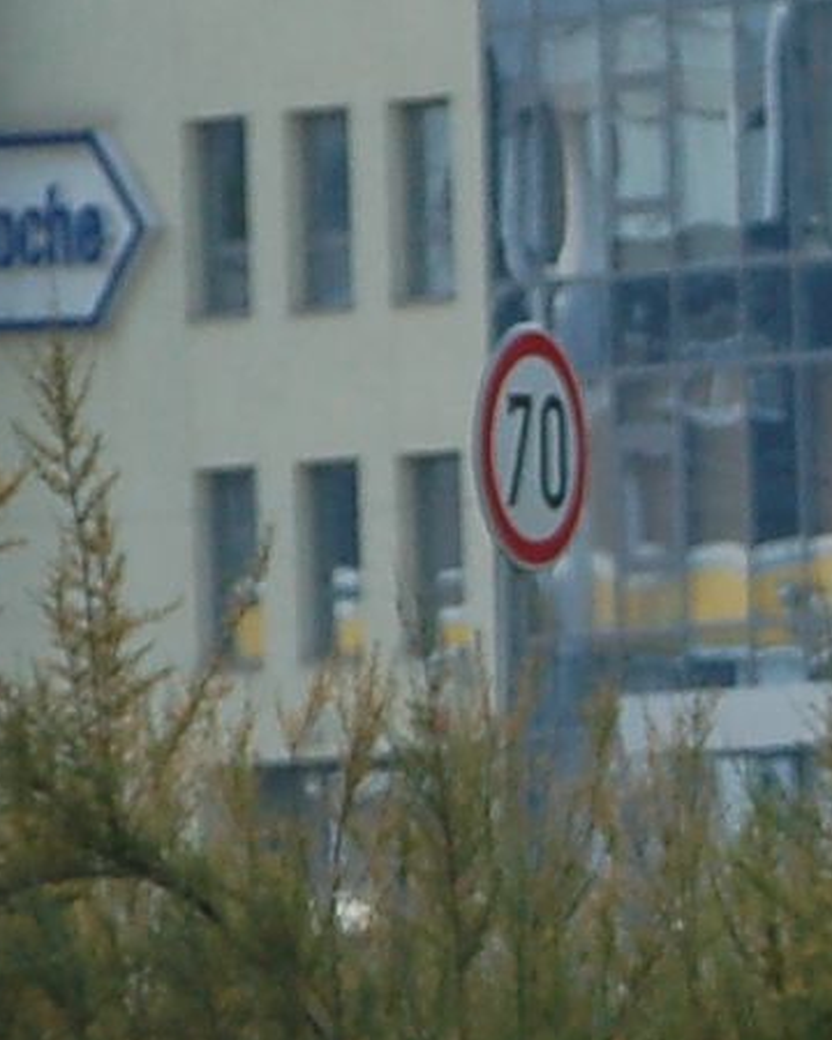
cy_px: 1747
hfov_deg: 1.9
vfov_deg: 2.4
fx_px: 24901
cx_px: 2108
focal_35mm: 809
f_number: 4.5
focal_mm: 86
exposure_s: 1/1000
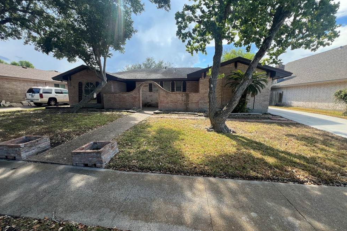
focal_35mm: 14
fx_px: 135
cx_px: 172
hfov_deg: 104.3
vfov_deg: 81.2
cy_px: 118
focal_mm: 1.57
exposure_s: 1/273
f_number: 1.8
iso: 32
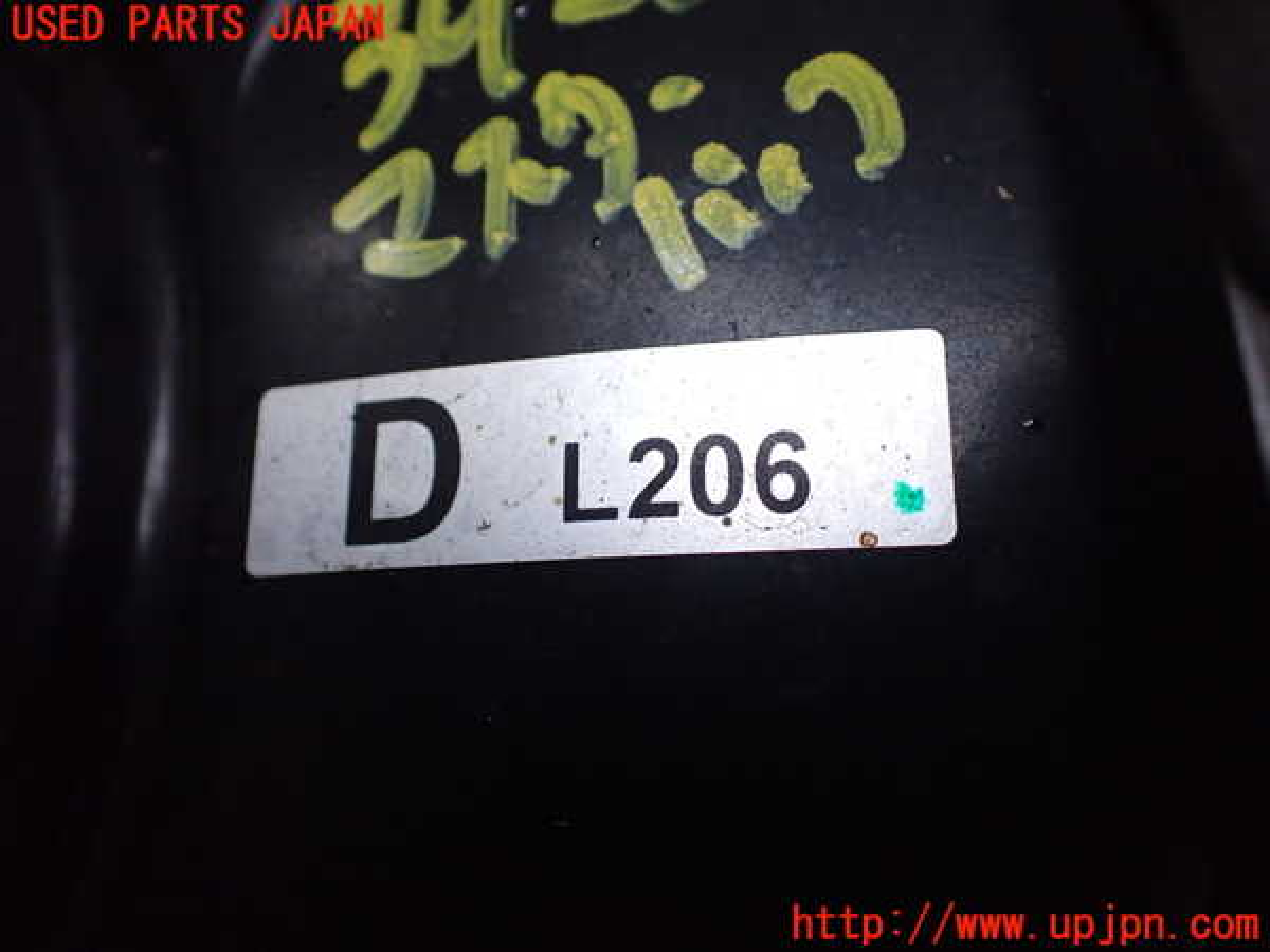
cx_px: 635
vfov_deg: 46.8
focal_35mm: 30
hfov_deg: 60.0
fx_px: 1101
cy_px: 476
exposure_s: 1/100
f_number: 2.3
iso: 800
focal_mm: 5.4
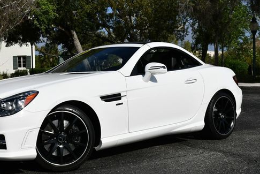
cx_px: 90
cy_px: 78
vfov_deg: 23.4
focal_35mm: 58
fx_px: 419
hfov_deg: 34.2
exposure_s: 1/400
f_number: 10
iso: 100
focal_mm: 22
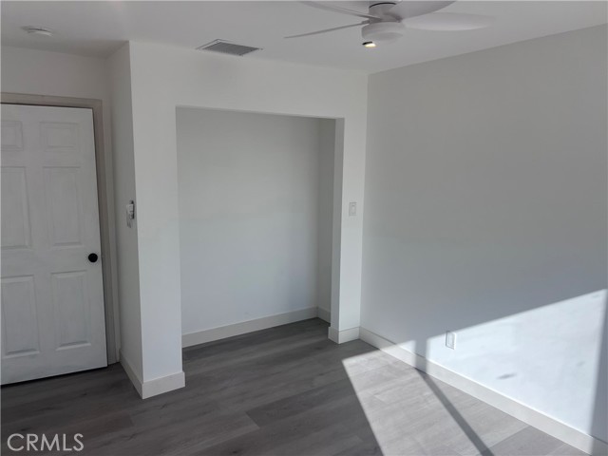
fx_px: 457
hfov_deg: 67.3
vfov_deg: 53.1
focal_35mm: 26
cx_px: 304
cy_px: 228
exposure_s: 1/1698
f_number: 1.5
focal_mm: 5.7
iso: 50
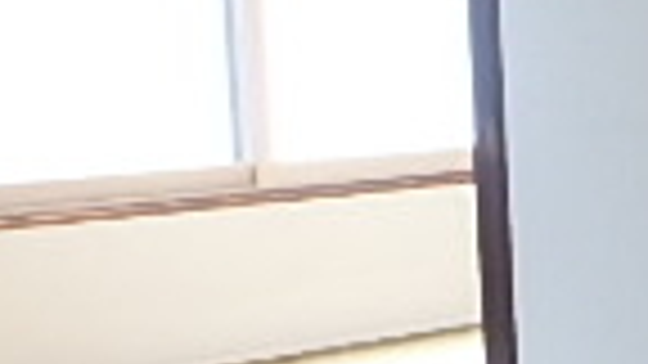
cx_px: 1166
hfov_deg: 17.2
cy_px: 189
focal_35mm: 102
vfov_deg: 11.9
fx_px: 1753
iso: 320
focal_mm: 3.7
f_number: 3.5
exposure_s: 1/30
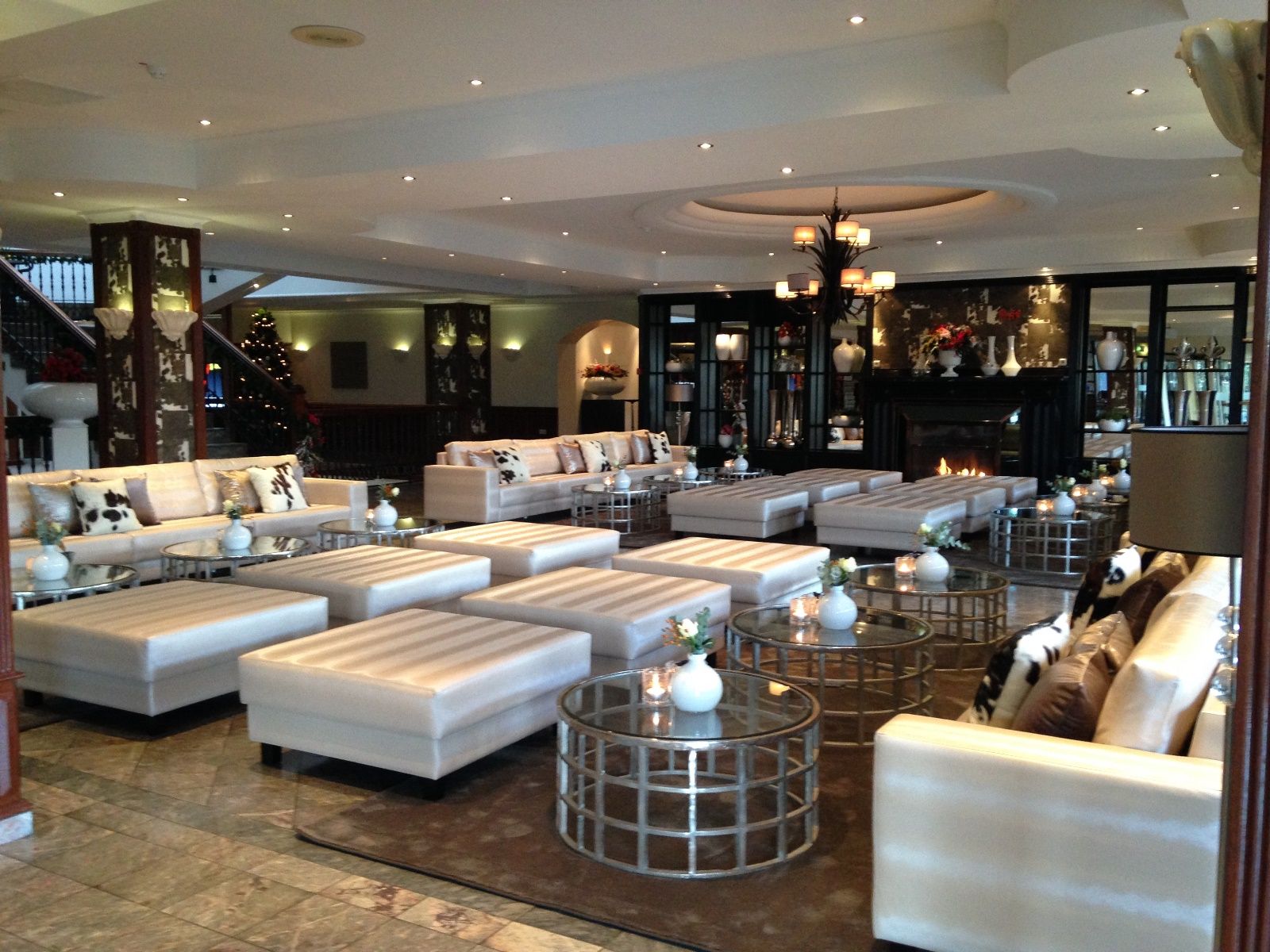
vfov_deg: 42.9
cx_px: 635
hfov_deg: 55.4
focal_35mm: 33
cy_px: 476
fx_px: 1211
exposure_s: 1/20
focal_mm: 4.12
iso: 250
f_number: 2.4
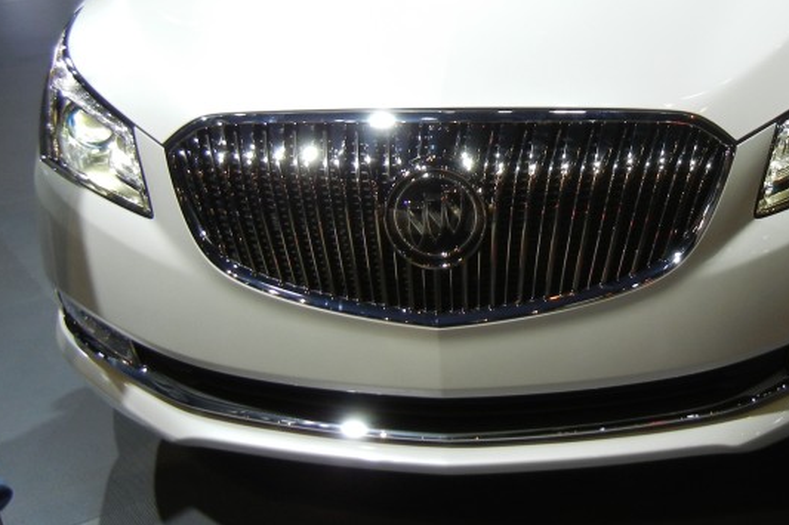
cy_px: 78
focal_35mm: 60
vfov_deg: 22.2
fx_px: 1315
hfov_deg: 33.1
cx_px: 536
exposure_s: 1/60
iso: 185
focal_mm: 5.4
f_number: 3.5
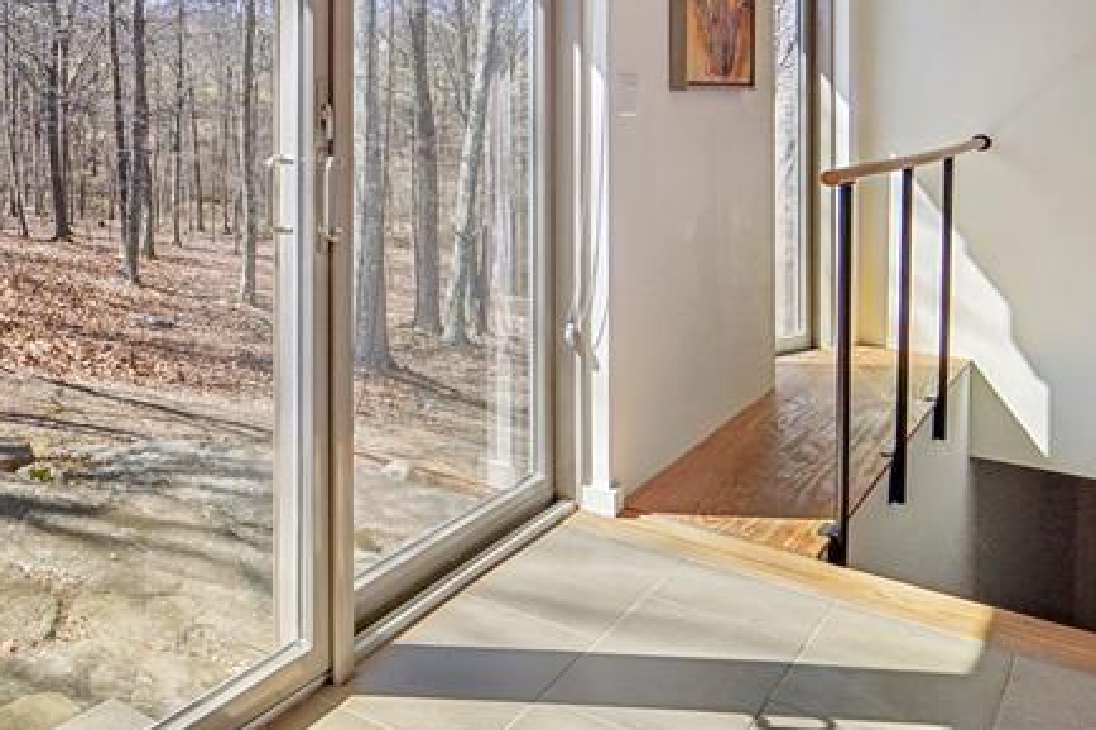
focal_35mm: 33
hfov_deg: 48.4
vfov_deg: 37.6
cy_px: 86
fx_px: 1004
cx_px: 30
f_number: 8
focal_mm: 14
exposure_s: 1/320
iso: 400
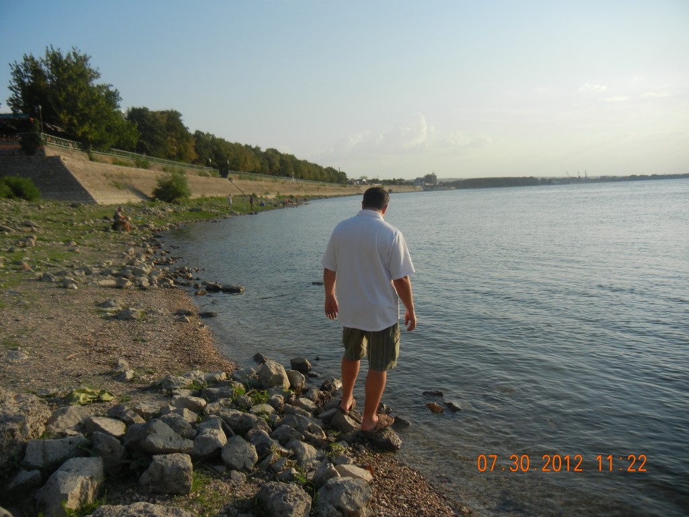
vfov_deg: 46.8
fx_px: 597
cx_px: 344
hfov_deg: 60.0
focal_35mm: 30
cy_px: 258
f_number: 7
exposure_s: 1/332
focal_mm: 5.4
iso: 160
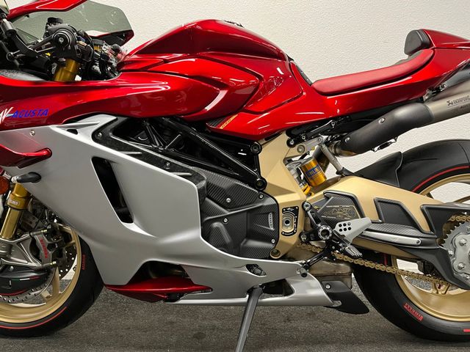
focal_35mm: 26
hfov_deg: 67.3
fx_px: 353
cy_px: 176
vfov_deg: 53.1
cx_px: 235
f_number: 1.6
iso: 320
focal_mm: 5.1
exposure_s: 1/50
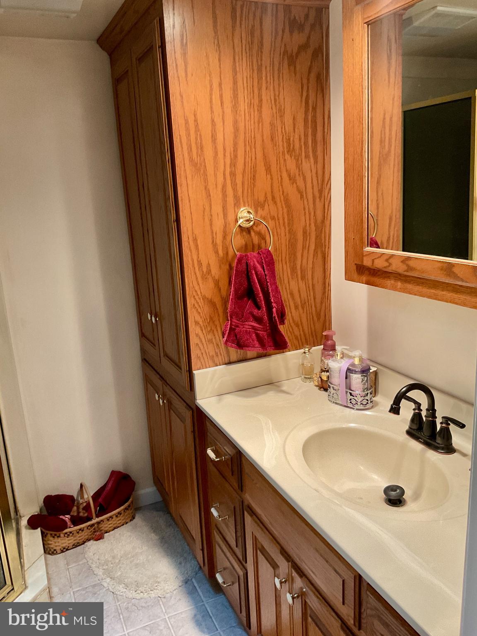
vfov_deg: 61.7
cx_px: 238
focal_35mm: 29
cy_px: 318
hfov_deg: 48.2
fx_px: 533
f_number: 1.8
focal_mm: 3
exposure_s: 1/60
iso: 125
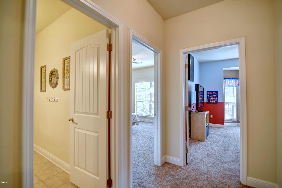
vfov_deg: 73.7
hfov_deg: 96.7
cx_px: 141
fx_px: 125
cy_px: 94
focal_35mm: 16
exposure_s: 1/15
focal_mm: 16
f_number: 2.8
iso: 80
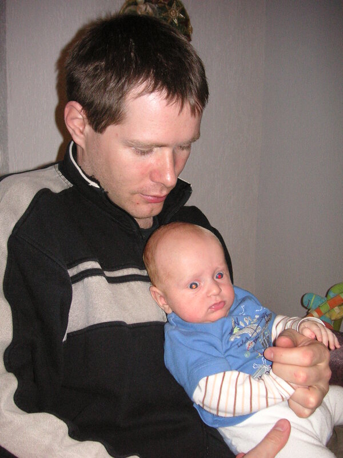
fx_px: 489
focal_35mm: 37
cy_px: 229
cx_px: 172
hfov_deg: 38.7
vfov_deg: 50.1
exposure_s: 1/45
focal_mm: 6.1
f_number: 2.8
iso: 160
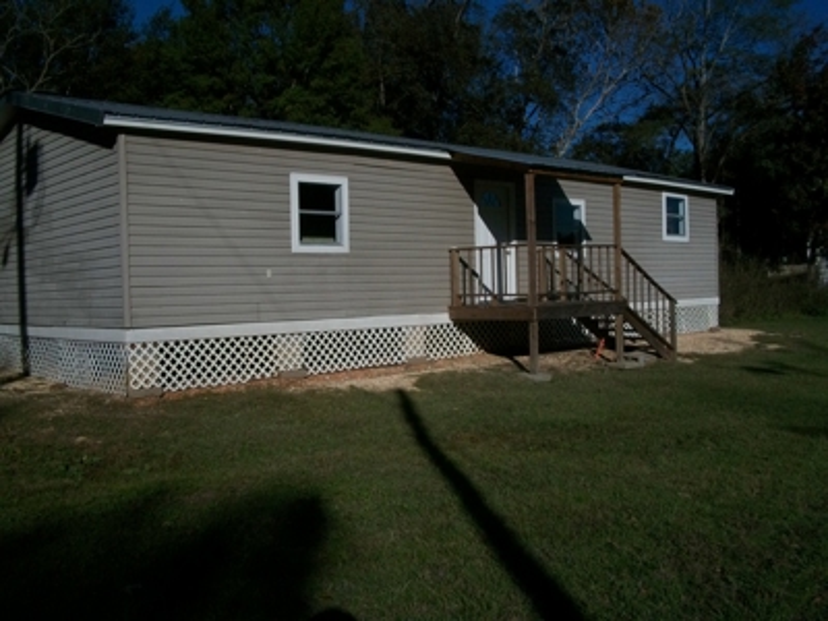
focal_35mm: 32
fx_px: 765
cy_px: 310
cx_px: 414
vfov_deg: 44.2
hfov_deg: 56.8
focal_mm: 5.7
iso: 80
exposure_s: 1/1401
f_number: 5.5
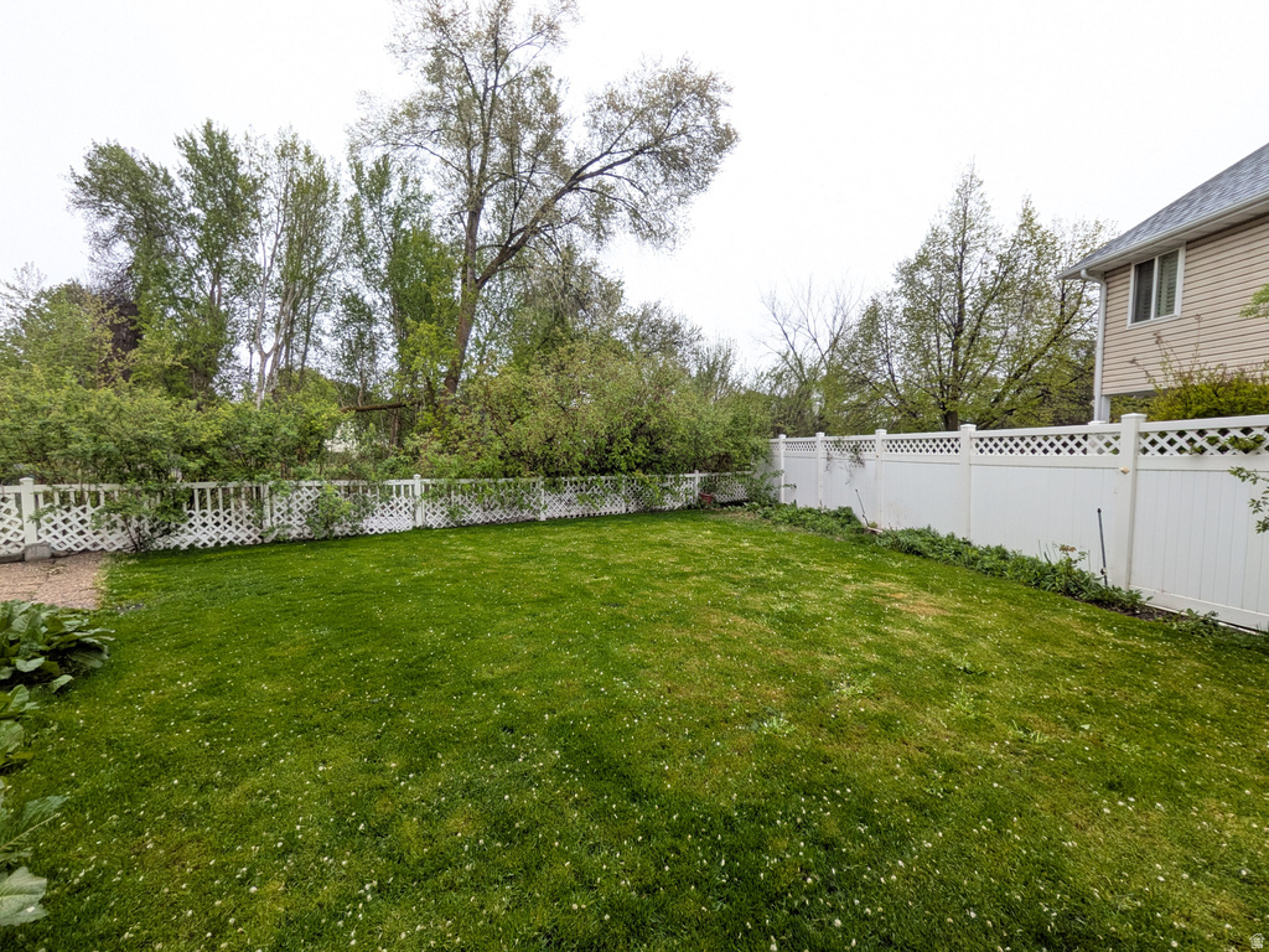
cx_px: 634
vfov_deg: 85.7
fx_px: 513
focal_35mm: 14
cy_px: 476
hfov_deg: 102.1
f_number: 2.2
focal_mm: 1.83
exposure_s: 1/90
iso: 78
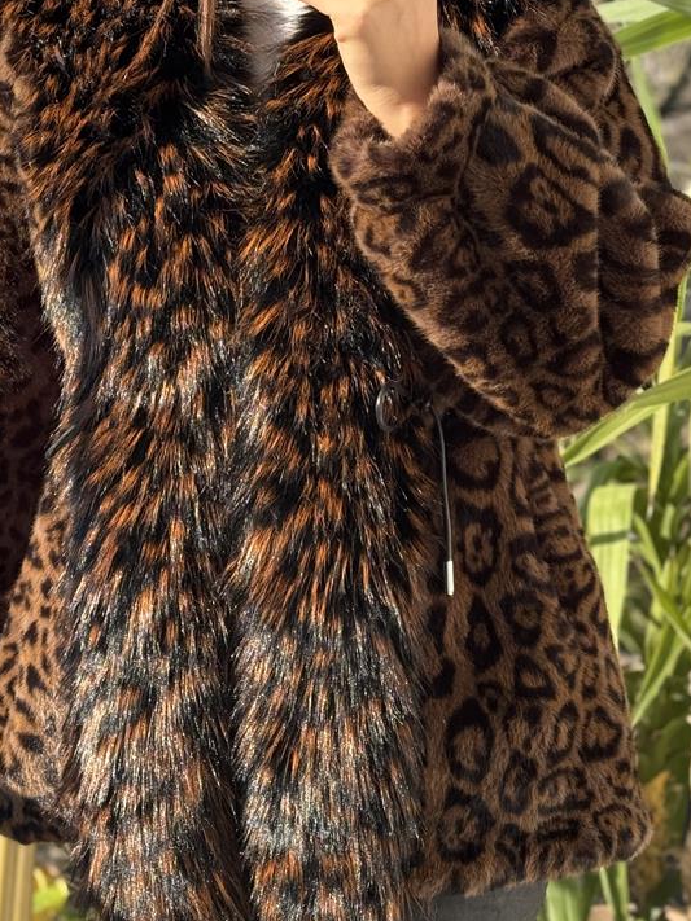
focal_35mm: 90
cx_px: 334
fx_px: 2396
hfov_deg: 16.4
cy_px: 295
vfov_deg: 21.7
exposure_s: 1/488
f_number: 1.78
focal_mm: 6.76
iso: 64
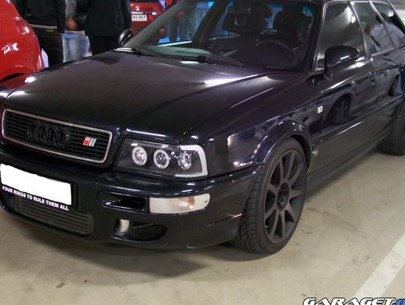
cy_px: 130
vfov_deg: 27.5
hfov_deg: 36.1
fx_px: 621
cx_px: 192
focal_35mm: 53
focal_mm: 7.6
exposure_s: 1/2
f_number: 3
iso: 64
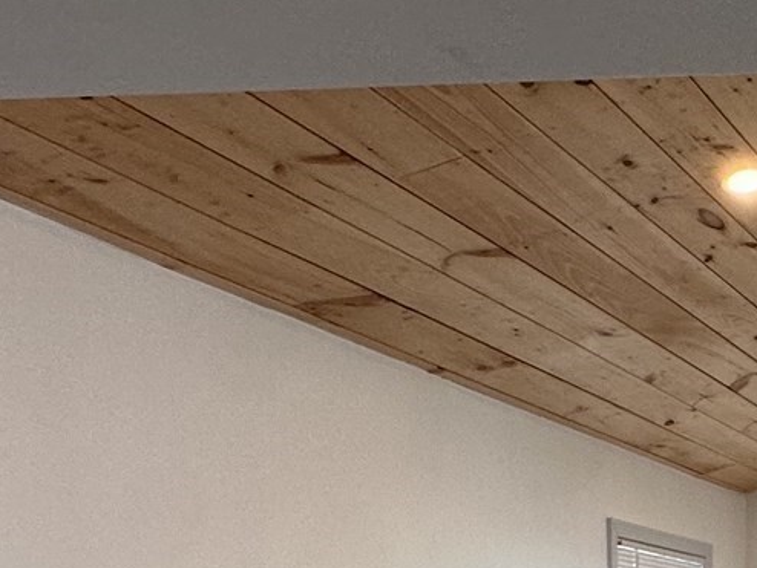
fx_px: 1269
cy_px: 700
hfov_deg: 24.9
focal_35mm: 58
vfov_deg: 23.0
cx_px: 1152
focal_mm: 2.22
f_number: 2.2
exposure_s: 1/120
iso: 125
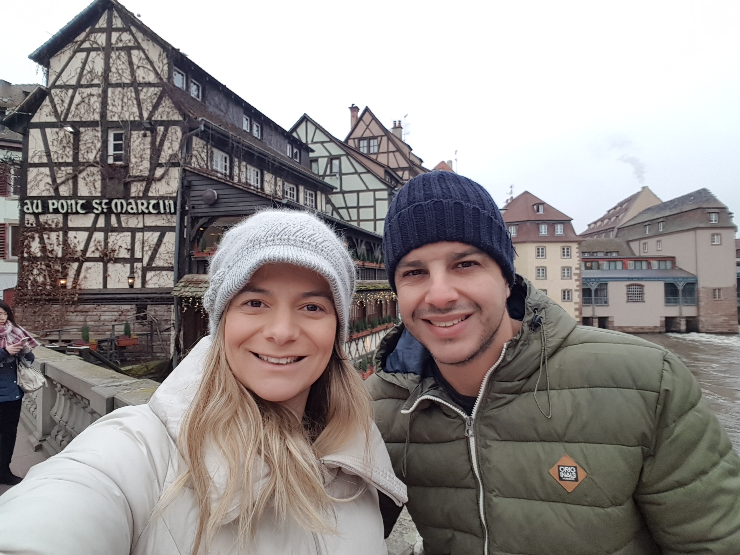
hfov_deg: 79.0
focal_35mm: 21
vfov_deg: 63.4
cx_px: 370
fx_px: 449
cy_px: 278
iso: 50
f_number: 1.7
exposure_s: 1/256
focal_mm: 2.1
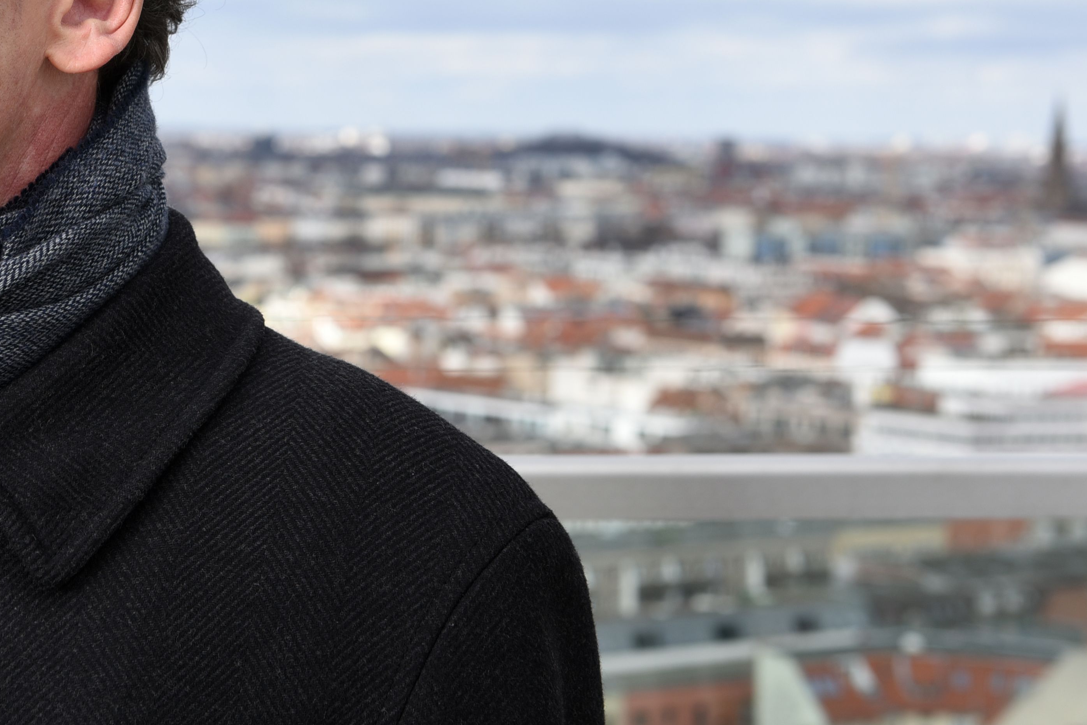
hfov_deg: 19.7
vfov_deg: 13.2
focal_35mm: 103
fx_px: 3111
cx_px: 290
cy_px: 149
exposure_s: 1/250
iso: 100
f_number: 6.3
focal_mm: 48
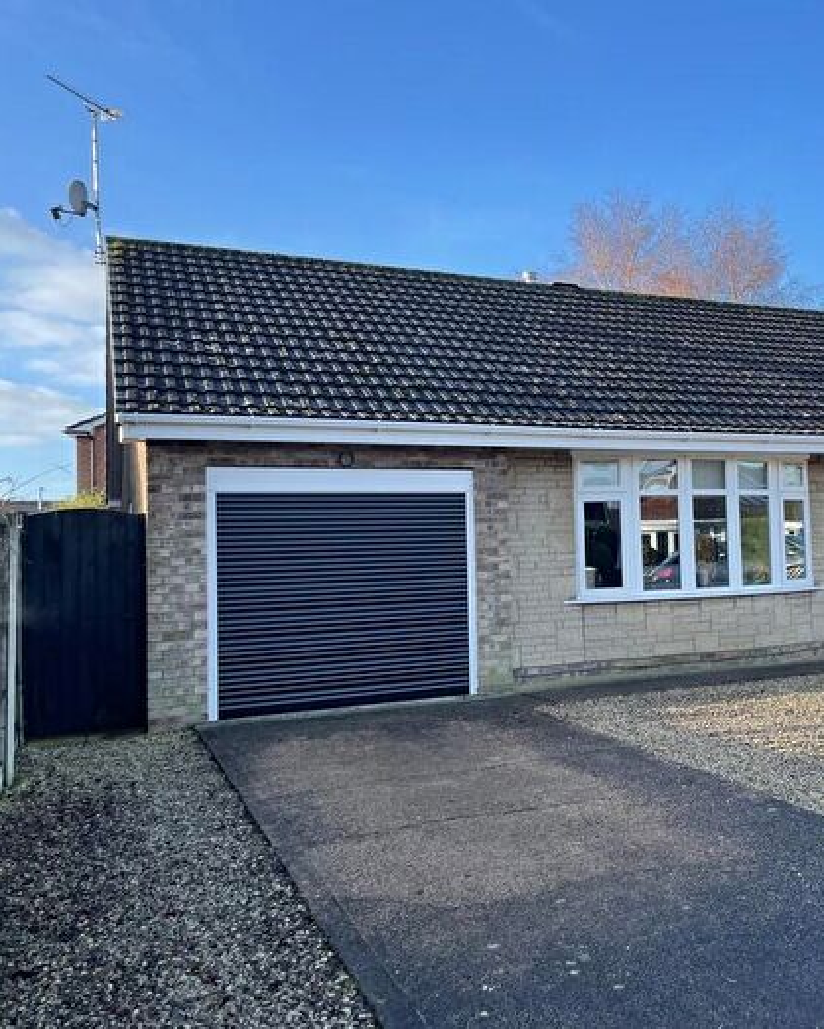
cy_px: 515
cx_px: 686
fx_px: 1036
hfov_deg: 41.1
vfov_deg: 52.8
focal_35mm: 34
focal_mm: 4.2
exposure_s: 1/888
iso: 32
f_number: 1.6
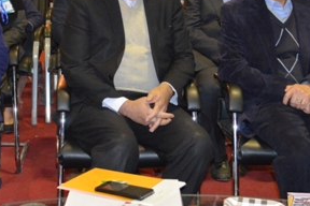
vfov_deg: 16.9
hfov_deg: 25.1
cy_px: 41
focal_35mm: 80
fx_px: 689
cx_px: 88
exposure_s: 1/60
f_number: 4
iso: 2800
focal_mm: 24
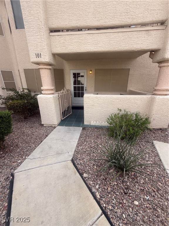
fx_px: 91
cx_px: 84
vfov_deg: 102.1
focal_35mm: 14
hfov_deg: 85.7
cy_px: 113
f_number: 2.2
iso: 50
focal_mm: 2.22
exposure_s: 1/888
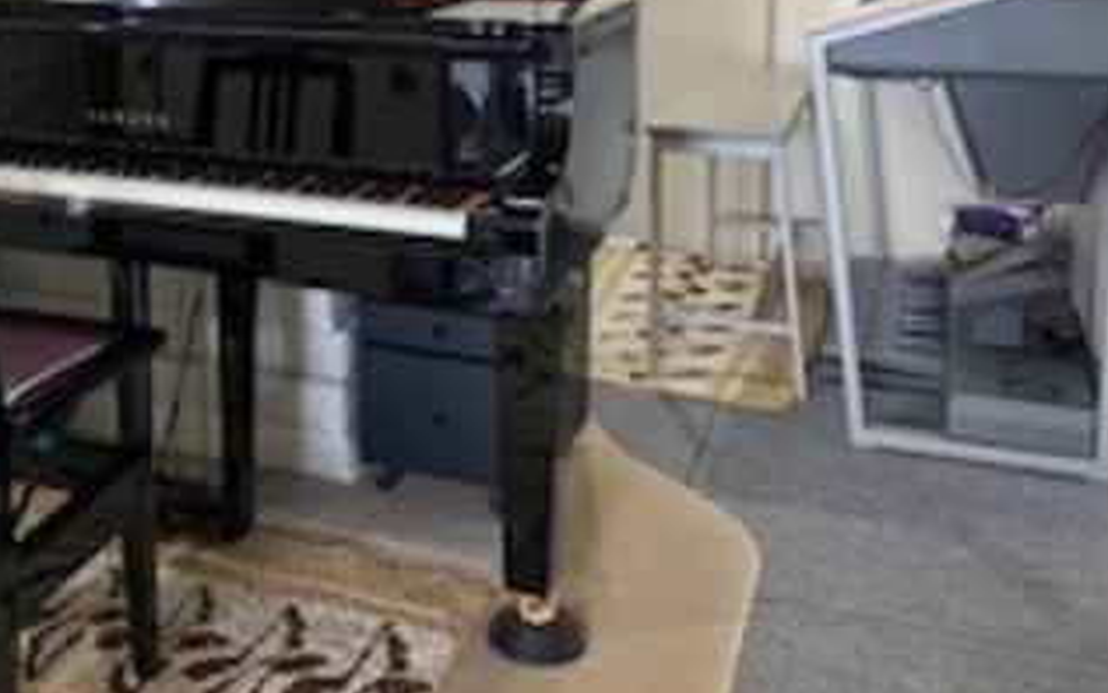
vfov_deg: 29.4
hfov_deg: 46.0
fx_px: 1268
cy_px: 77
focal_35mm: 42
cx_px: 320
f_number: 1.8
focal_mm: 4.25
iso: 160
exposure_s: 1/60
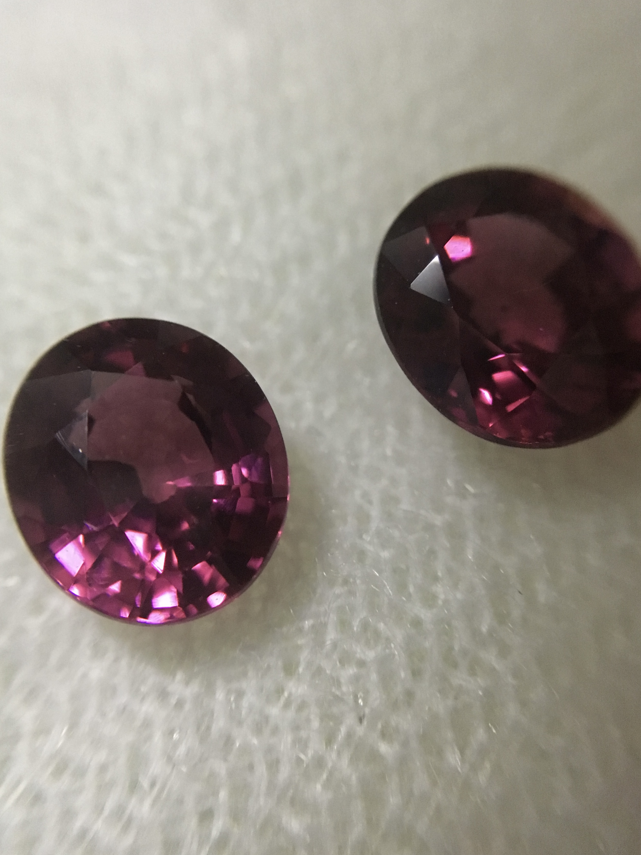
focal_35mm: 35
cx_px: 300
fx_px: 864
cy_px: 388
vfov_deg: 52.5
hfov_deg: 40.7
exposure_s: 1/17
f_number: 2.2
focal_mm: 4.15
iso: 250
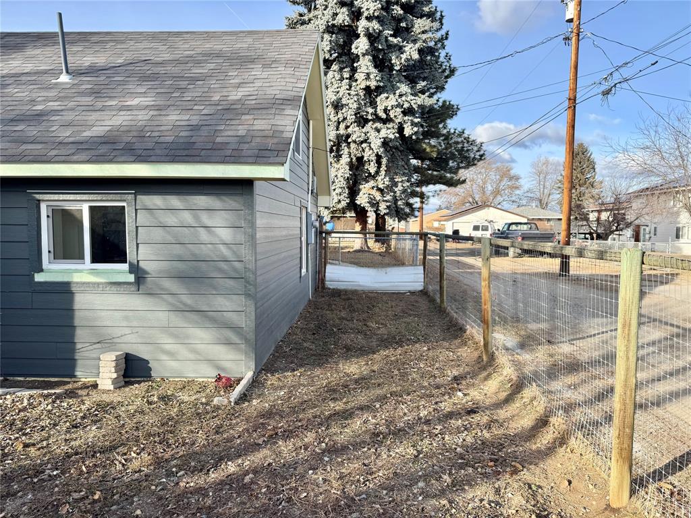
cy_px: 259
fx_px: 479
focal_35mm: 24
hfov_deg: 71.6
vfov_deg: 56.8
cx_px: 346
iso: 80
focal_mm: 6.76
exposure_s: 1/1311
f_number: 1.78
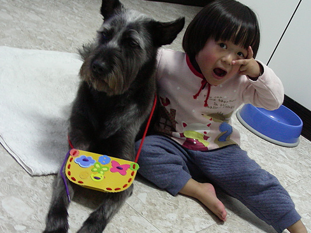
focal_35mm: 59
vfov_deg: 24.8
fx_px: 530
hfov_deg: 32.7
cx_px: 174
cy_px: 131
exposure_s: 1/7.1
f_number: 3.5
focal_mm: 8
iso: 200
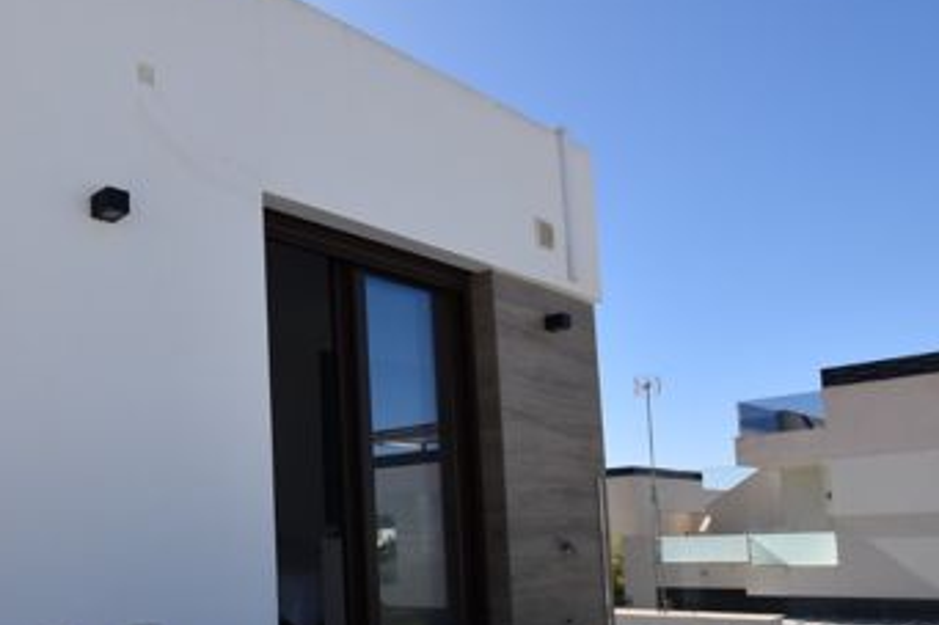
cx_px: 150
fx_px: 808
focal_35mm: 31
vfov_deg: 41.0
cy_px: 474
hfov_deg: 54.8
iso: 200
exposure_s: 1/640
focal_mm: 10
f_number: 9
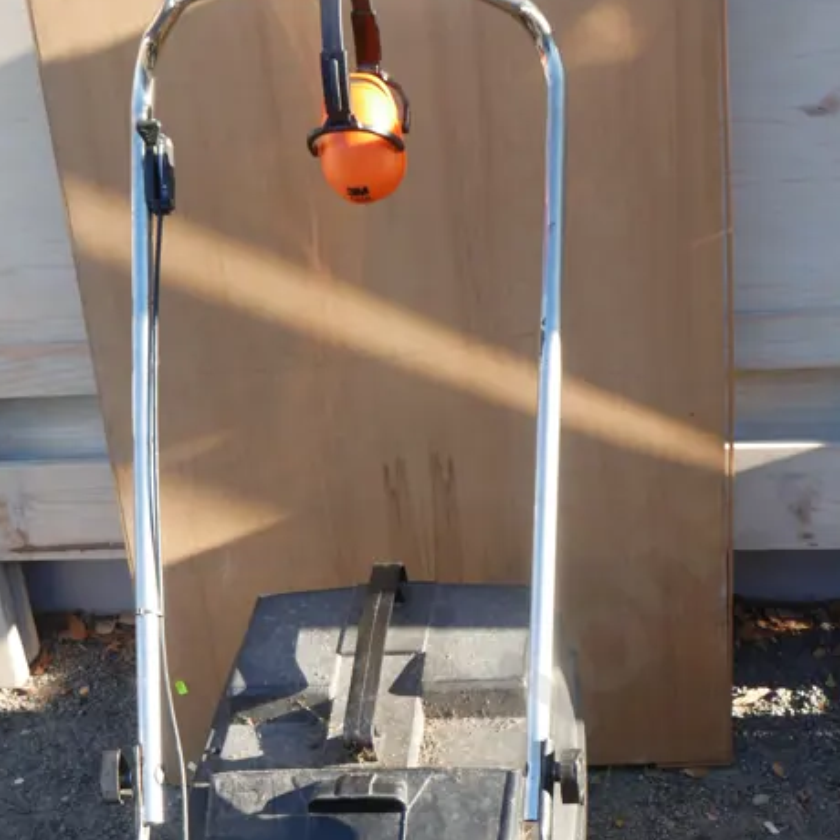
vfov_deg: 24.4
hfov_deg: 25.7
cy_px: 864
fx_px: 1839
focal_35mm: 67
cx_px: 439
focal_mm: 17
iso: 200
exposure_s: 1/160
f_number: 5
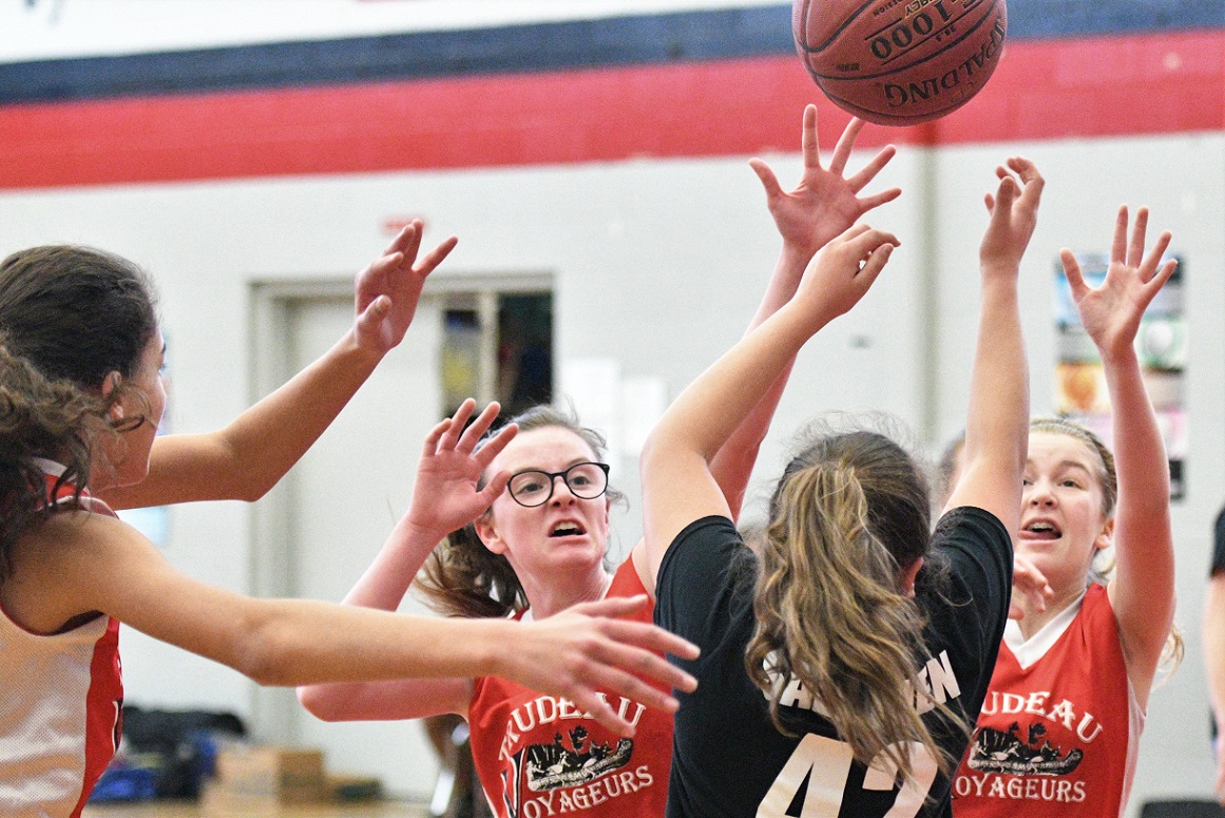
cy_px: 409
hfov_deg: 19.4
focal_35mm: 105
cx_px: 612
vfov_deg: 13.1
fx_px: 3574
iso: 12800
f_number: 2.8
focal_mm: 70
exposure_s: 1/1000
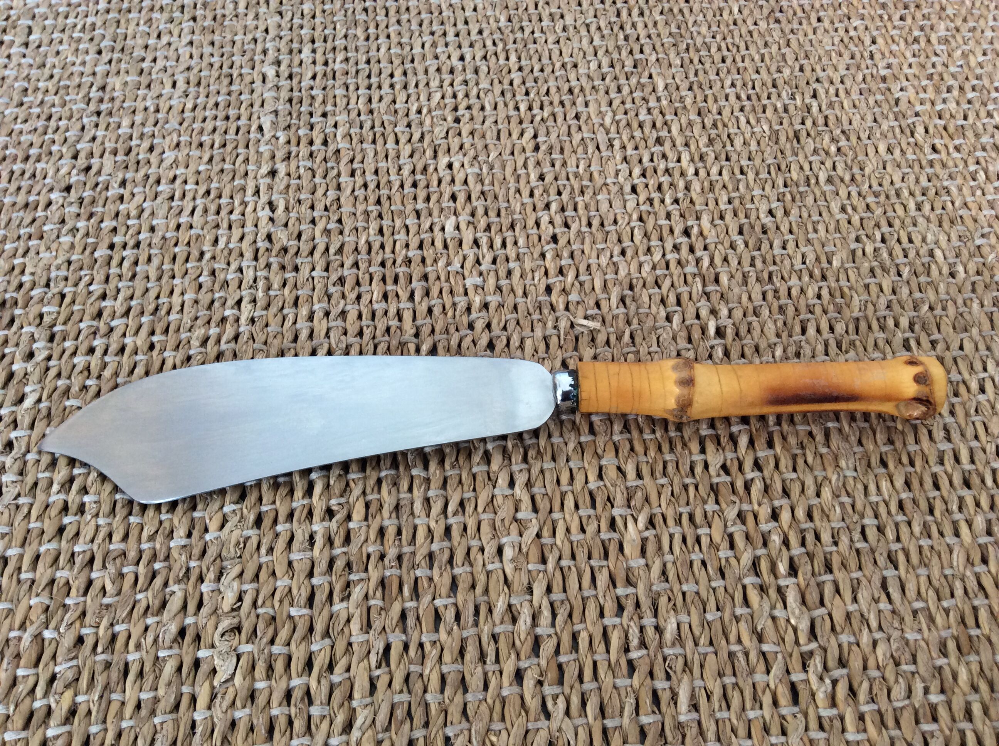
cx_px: 500
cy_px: 373
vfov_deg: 44.1
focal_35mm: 32
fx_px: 922
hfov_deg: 56.9
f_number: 2.4
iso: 100
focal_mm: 3.3
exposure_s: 1/24
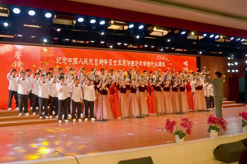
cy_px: 82
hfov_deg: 57.3
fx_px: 226
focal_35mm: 33
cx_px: 124
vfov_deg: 39.8
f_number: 7.1
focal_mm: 22
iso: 1000
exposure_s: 1/200
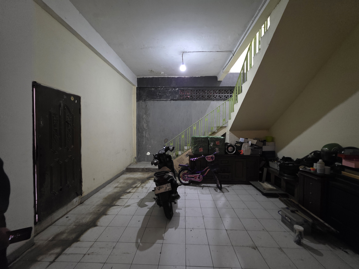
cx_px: 180
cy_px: 134
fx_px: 135
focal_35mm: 13
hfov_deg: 106.2
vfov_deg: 89.9
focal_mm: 2.2
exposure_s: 1/25
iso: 1250
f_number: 1.9
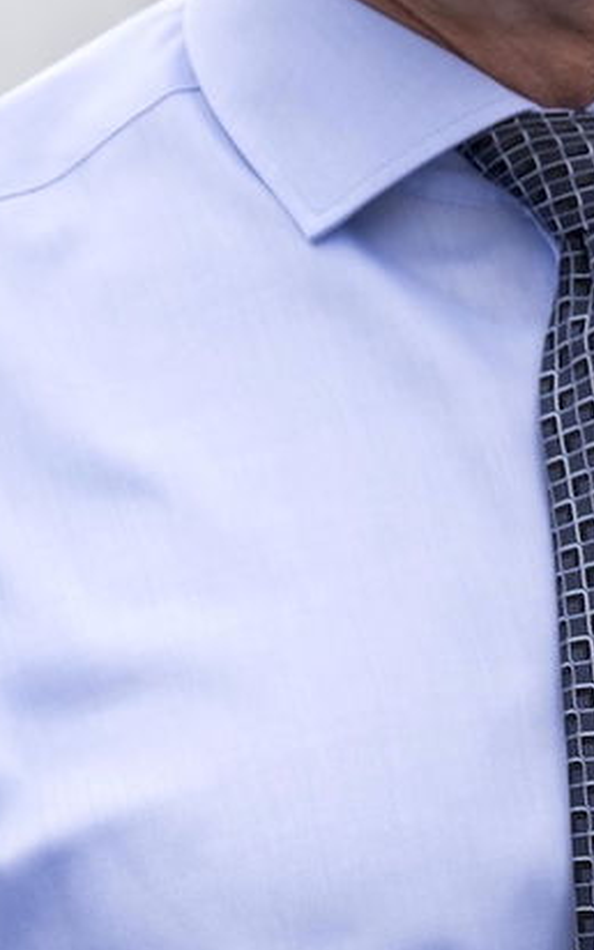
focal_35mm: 656
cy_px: -143
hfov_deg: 2.0
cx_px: 1158
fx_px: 16997
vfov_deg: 3.2
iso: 200
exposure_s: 1/150
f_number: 5.6
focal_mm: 110.6
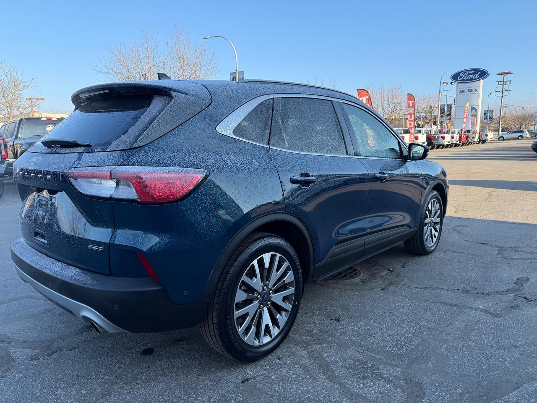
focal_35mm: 24
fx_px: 372
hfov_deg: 71.6
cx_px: 268
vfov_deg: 56.8
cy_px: 202
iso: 100
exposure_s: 1/1437
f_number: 1.78
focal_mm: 6.76
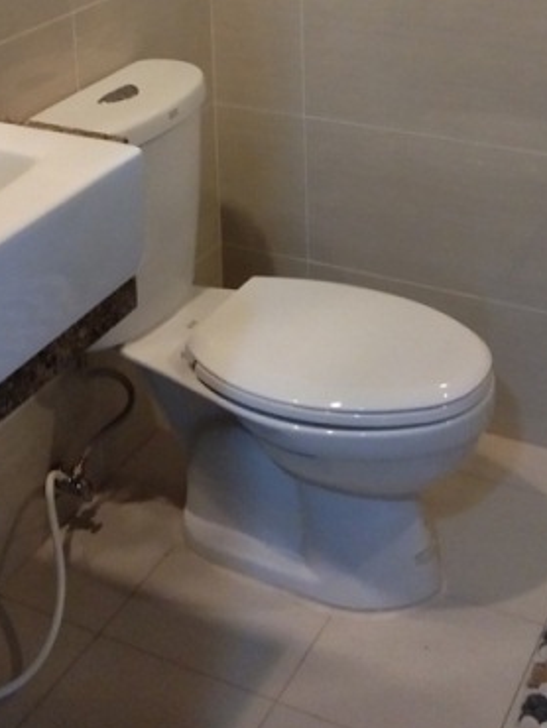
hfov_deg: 22.0
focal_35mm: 67
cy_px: -2
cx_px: 281
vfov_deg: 27.3
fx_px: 1410
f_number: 2.2
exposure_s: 1/14.3
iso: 400
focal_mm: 3.69
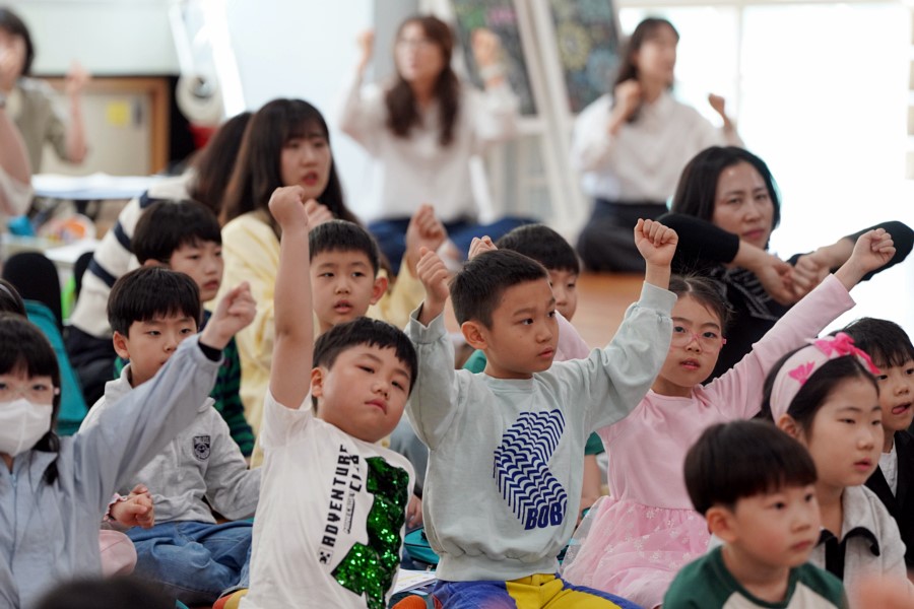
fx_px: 5077
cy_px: 304
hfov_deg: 10.3
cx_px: 457
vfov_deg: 6.9
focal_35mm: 200
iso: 1600
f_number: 4
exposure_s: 1/250
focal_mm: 200
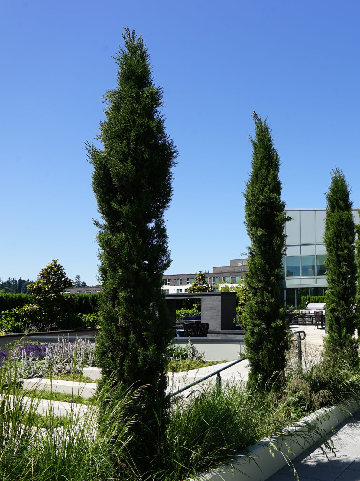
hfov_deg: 41.3
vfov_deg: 58.3
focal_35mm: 31
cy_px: 257
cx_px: 334
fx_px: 430
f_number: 11
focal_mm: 20
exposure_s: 1/125
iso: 100
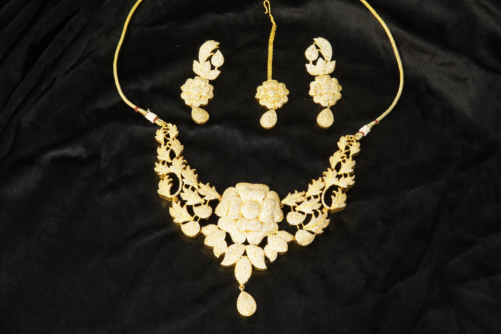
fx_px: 626
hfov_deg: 43.6
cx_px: 250
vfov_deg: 29.9
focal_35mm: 45
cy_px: 167
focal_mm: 30
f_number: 8
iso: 2000
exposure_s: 1/80
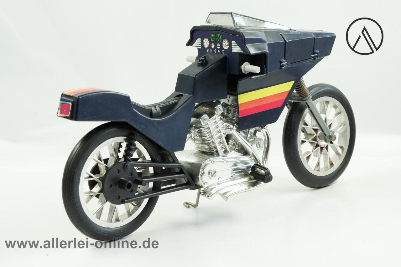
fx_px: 1002
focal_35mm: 90
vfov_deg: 15.2
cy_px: 134
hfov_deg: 22.6
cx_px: 200
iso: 2500
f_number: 16
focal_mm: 90
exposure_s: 1/40
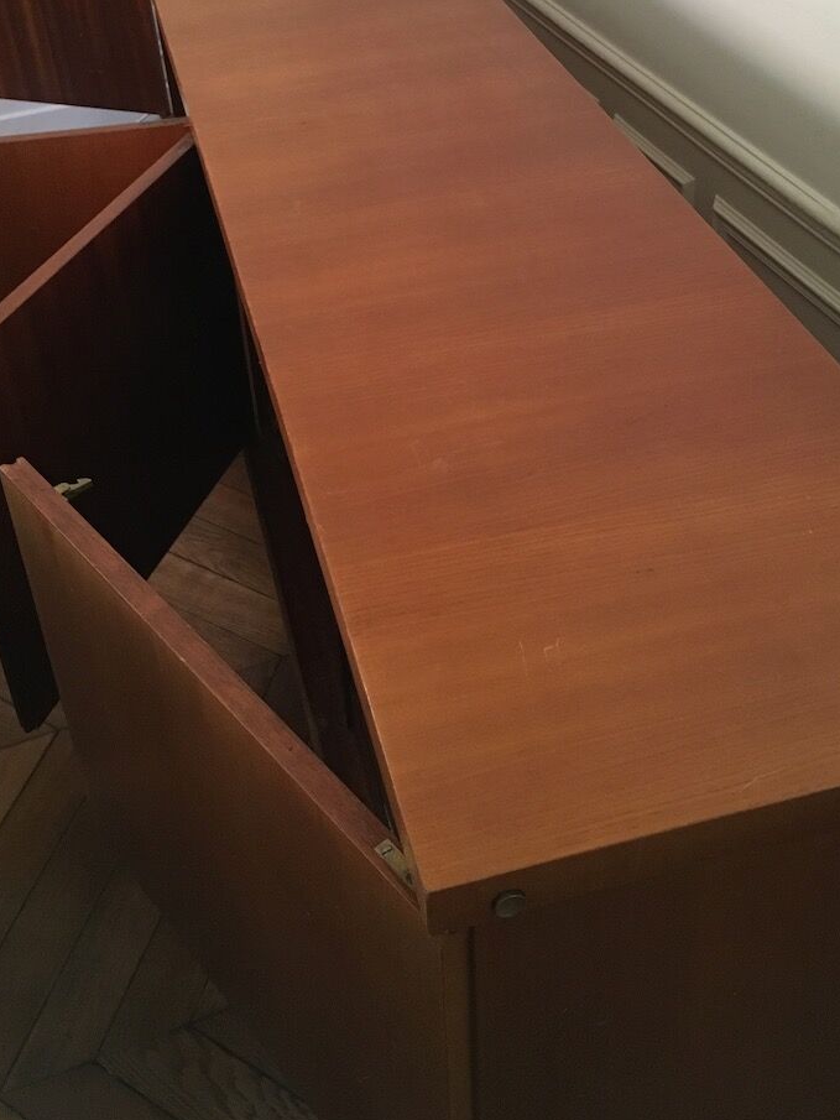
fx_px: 1326
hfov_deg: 35.1
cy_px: 335
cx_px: 407
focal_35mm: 41
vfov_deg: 44.8
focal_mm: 4.15
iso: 200
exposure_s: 1/17
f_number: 2.2
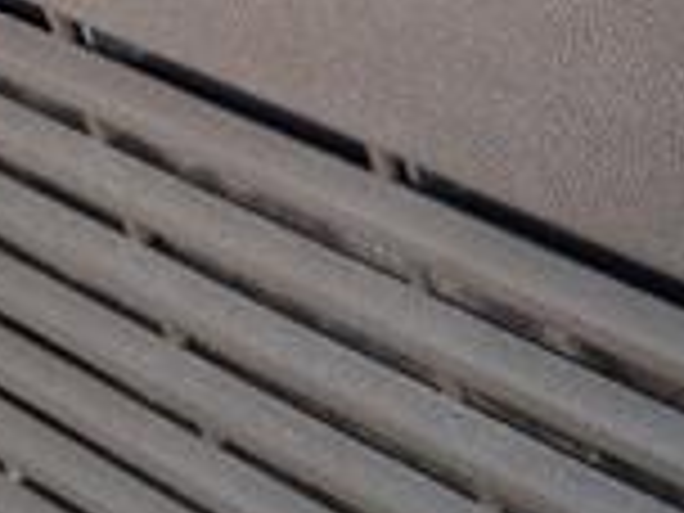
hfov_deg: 17.1
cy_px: -369
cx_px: 580
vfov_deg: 12.1
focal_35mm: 114
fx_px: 2253
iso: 160
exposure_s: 1/30
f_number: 1.9
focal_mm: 3.58
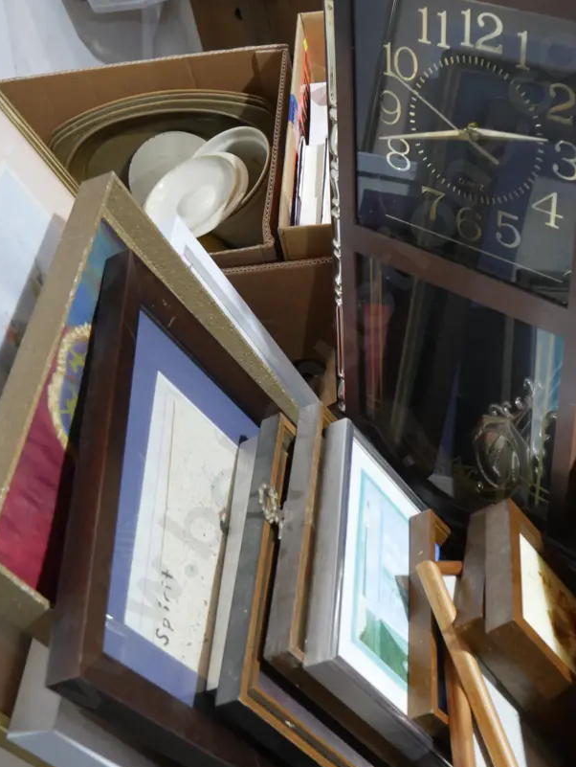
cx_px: 347
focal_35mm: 46
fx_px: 1019
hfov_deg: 31.5
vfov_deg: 41.1
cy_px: 337
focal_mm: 18
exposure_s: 1/60
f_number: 4
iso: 1600
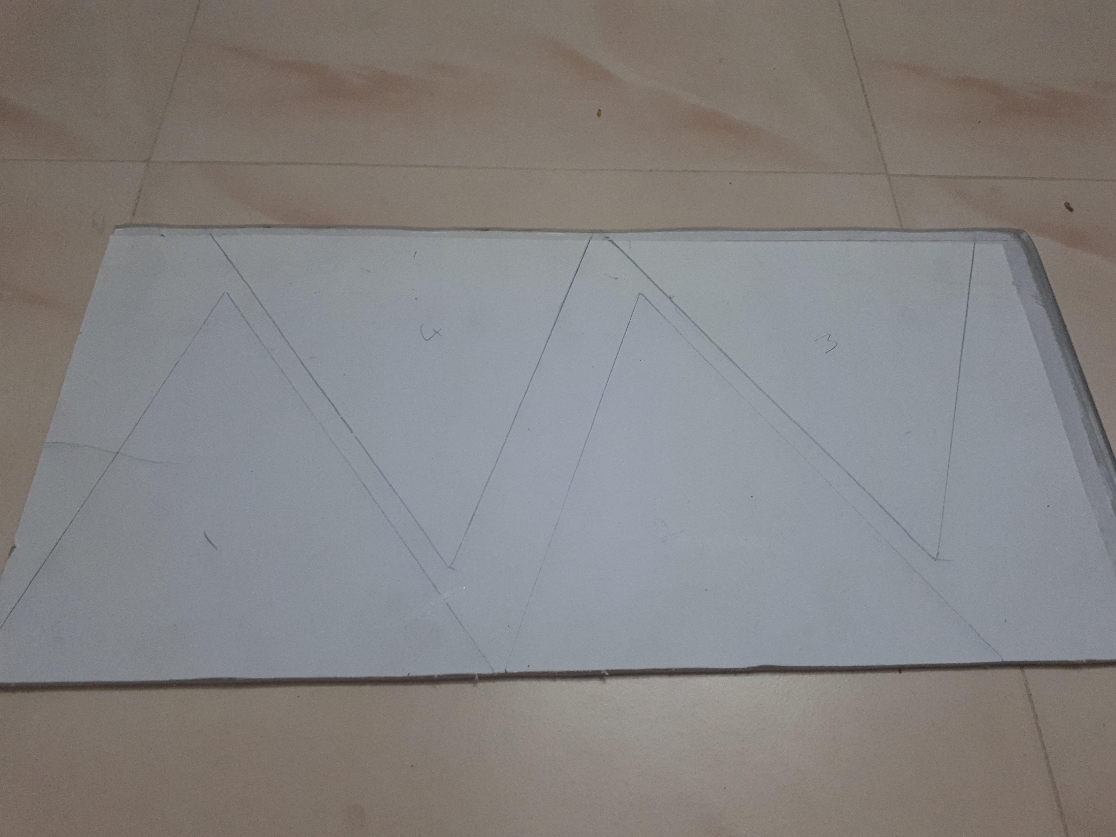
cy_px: 418
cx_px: 558
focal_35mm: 27
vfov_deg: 51.4
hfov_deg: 65.3
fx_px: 870
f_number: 1.9
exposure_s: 1/17
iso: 160
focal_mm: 3.6
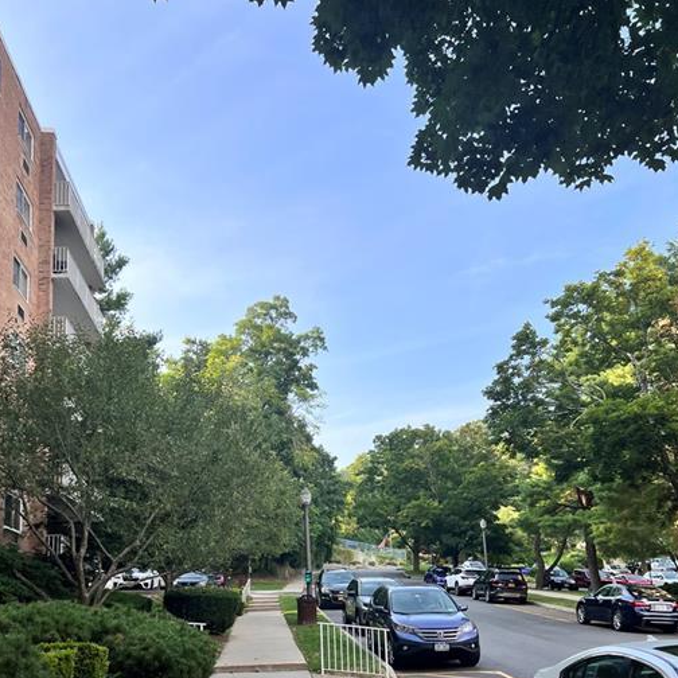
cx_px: 297
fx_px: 776
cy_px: 484
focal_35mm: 35
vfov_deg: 46.0
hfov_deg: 47.1
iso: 50
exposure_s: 1/1412
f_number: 1.5
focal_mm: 5.7
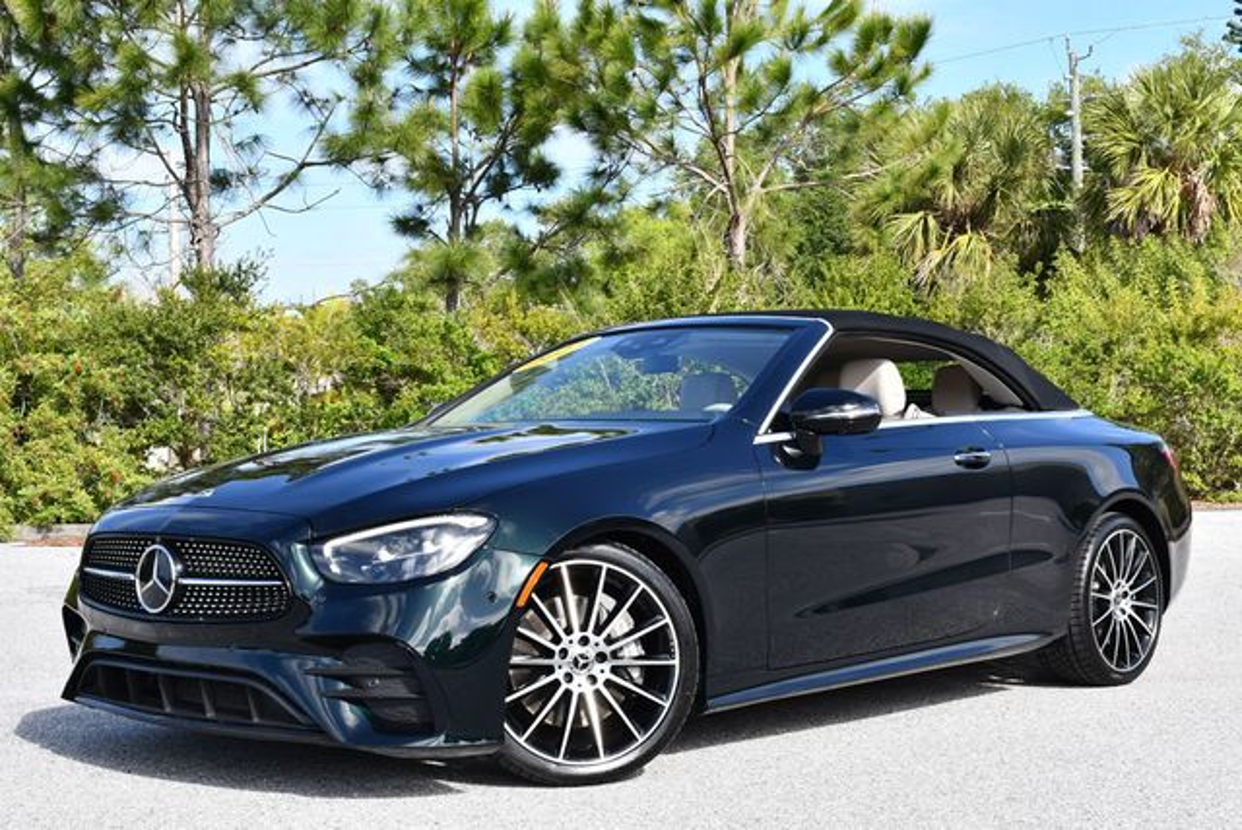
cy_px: 415
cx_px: 621
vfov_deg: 26.0
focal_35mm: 52
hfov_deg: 38.2
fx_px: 1796
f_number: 8
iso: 200
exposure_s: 1/250
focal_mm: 26
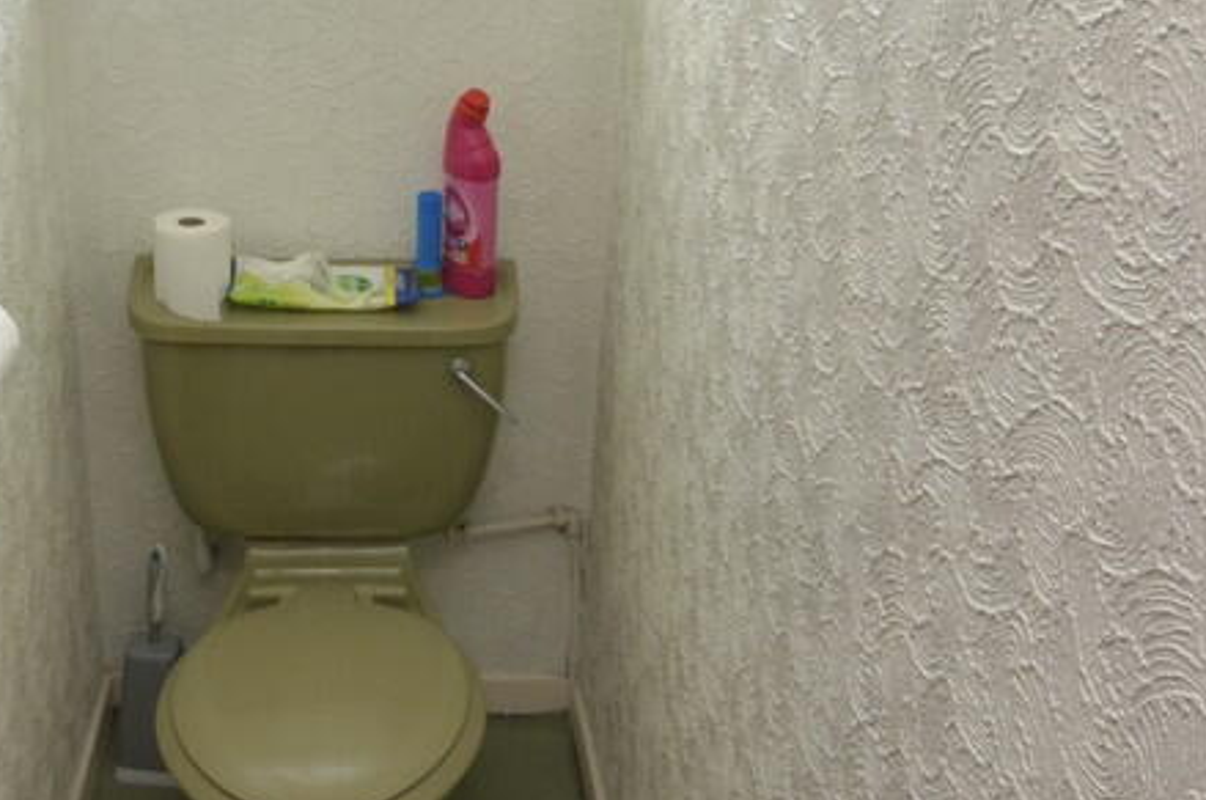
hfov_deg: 45.0
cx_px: 310
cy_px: 247
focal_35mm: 42
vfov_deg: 31.4
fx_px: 1404
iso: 560
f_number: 7.1
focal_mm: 12
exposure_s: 1/50
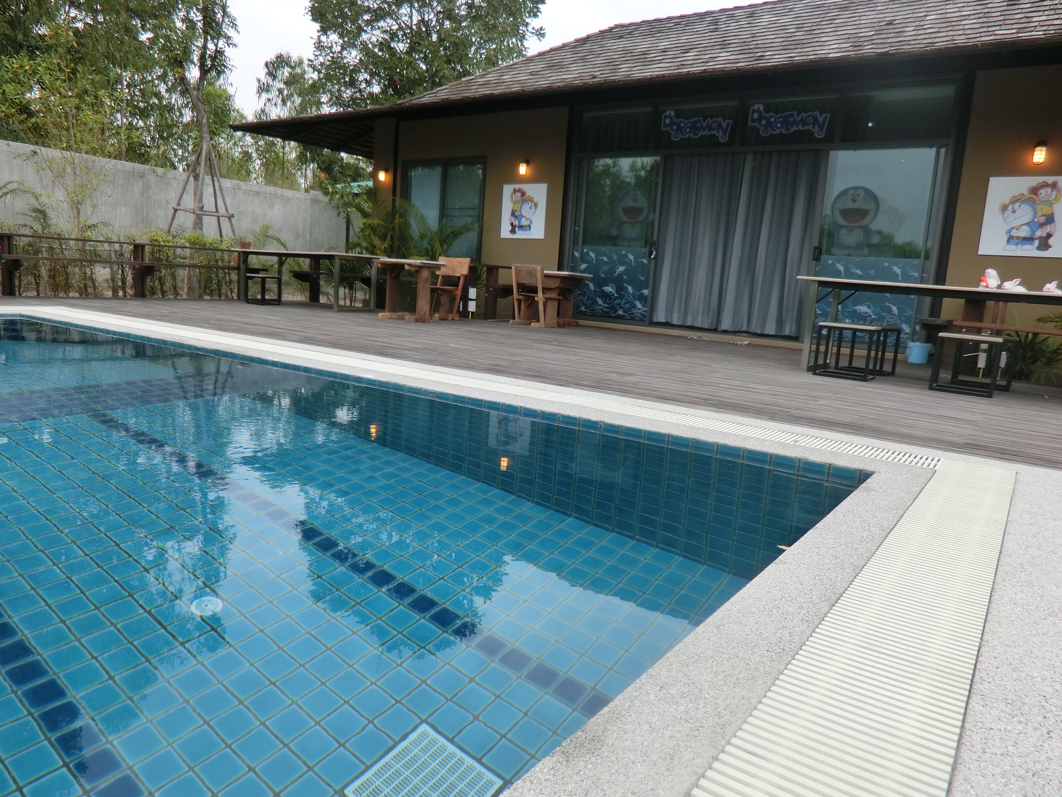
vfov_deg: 56.8
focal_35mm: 24
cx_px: 531
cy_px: 398
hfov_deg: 71.6
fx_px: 736
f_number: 3
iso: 80
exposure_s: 1/320
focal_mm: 4.24
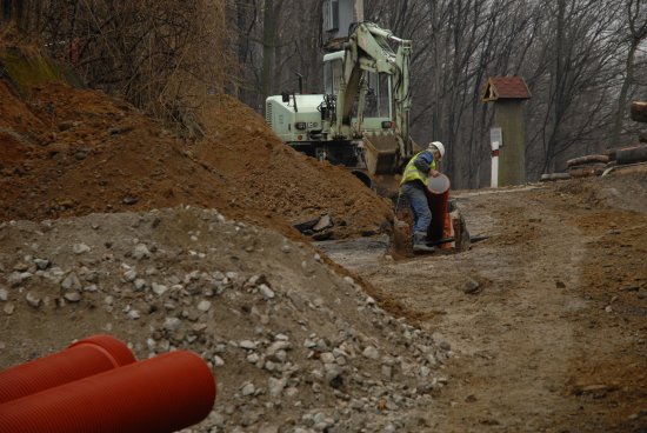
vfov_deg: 13.1
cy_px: 216
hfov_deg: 19.4
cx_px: 324
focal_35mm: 105
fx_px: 1889
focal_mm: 70
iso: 320
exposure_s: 1/250
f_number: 8
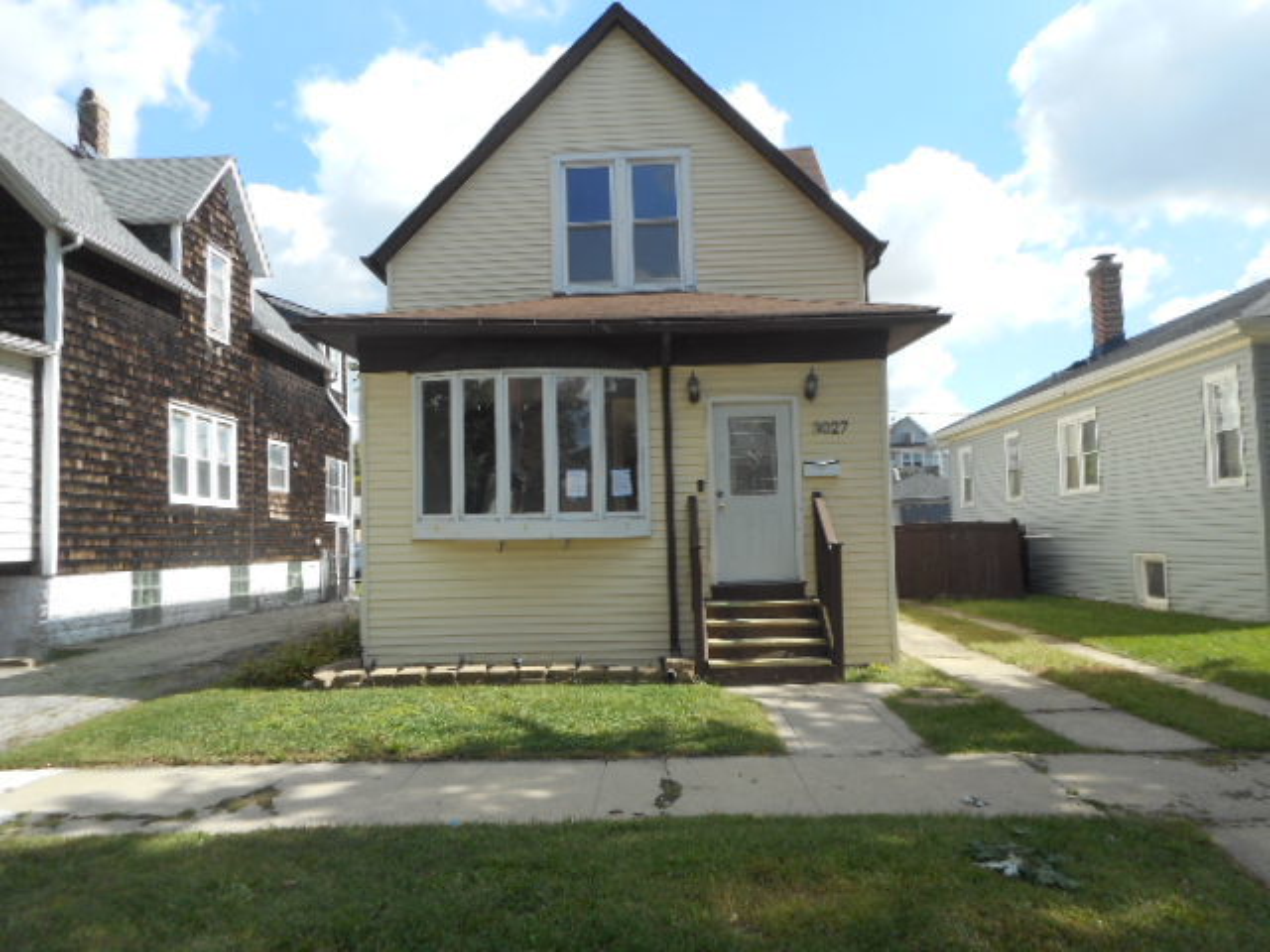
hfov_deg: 69.4
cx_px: 635
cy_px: 476
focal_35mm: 25
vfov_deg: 54.9
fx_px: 917
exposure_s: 1/400
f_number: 3.7
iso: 80
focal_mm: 4.5
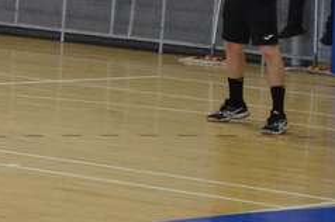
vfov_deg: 4.6
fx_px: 2758
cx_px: -192
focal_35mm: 297
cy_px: -73
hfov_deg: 6.8
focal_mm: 55
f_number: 5.6
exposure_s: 1/250
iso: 3200
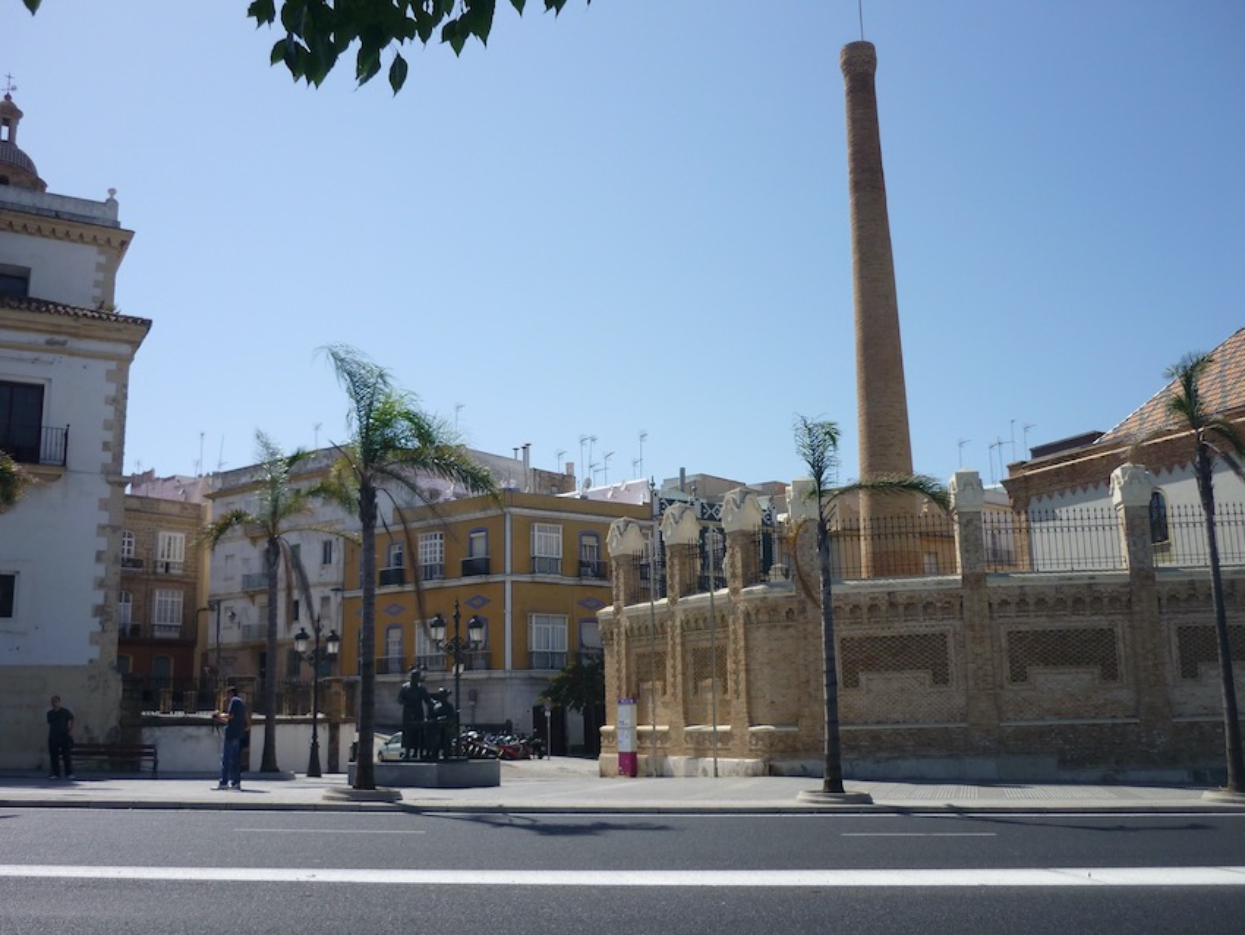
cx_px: 622
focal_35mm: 33
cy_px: 468
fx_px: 1187
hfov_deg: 55.3
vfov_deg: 43.0
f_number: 8
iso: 80
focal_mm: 5.5
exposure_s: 1/200
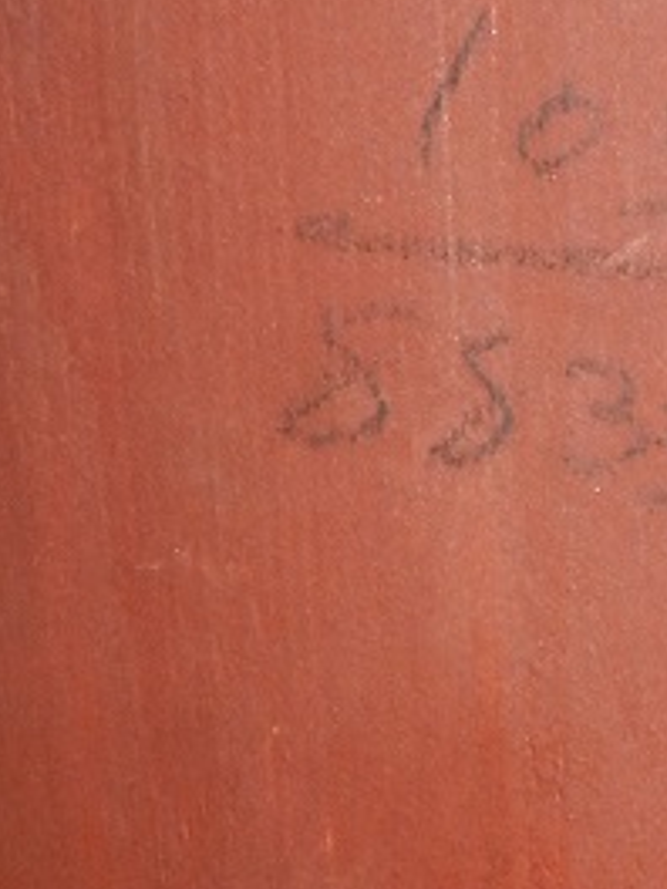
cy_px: 633
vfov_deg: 22.4
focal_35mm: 87
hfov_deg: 15.3
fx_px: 2235
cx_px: 1075
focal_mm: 4
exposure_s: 1/30
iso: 200
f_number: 8
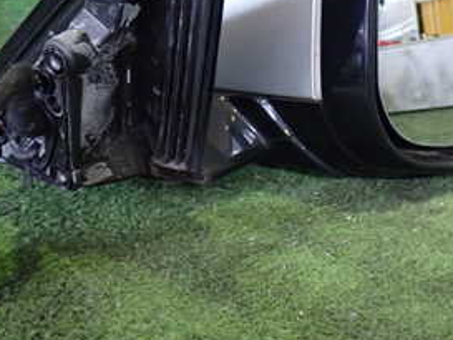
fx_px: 864
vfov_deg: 21.9
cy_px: 58
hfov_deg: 29.2
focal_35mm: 66
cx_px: 290
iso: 640
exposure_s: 1/30
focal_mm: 5.4
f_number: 2.3
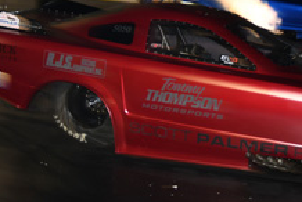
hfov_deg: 34.7
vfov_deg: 24.5
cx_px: 254
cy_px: 62
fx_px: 462
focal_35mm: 55
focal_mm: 16
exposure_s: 1/60
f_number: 2.8
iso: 200
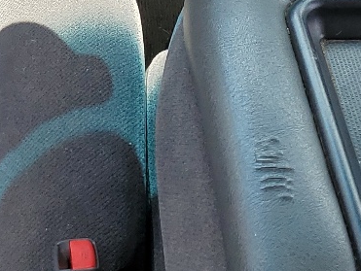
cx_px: 229
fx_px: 1169
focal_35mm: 112
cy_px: -237
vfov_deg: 12.0
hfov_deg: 17.5
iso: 50
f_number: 1.5
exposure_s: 1/476
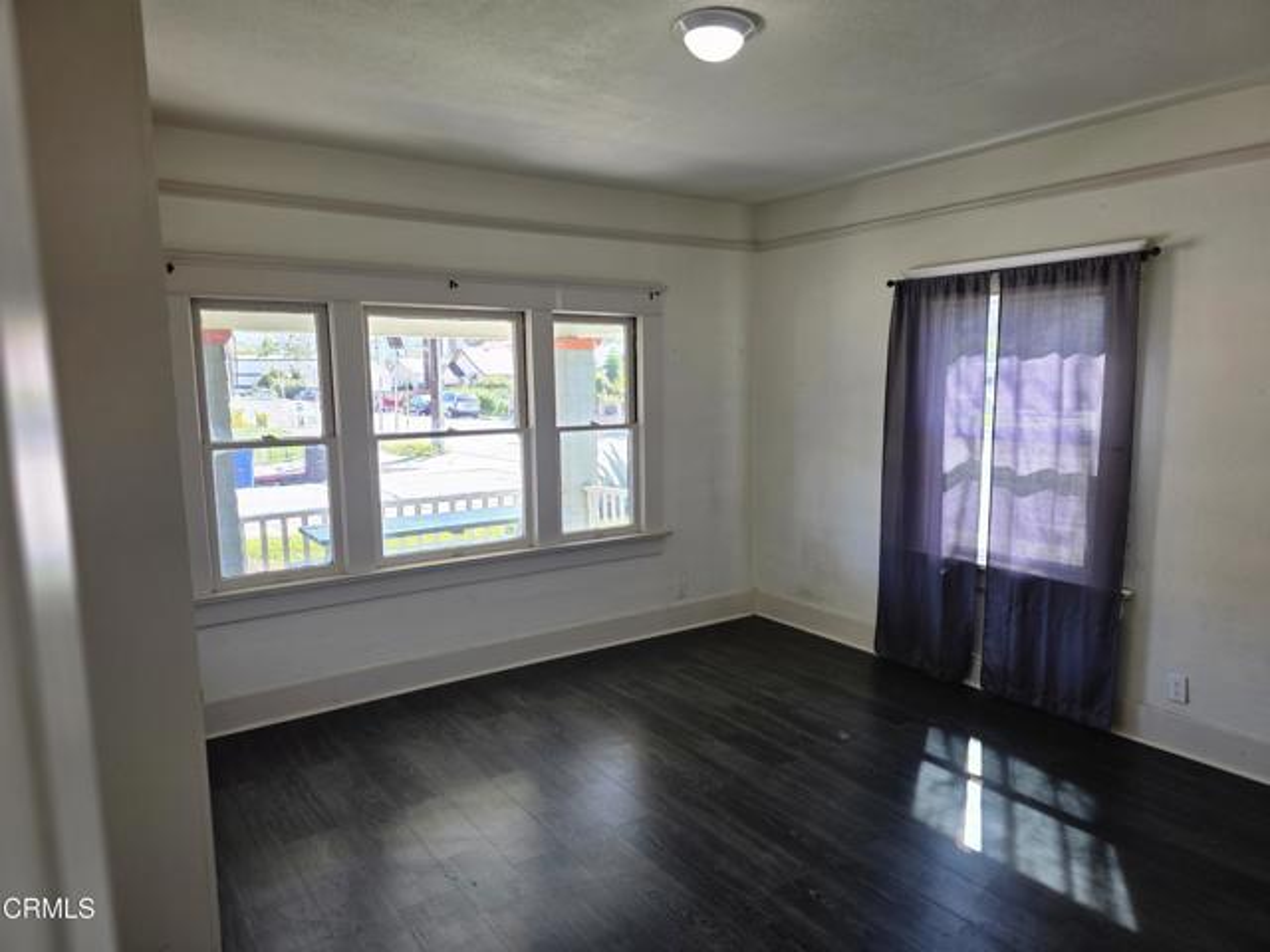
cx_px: 635
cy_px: 476
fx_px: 844
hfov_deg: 73.9
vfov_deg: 58.9
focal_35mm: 23
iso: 50
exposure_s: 1/120
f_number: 1.7
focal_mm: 6.3
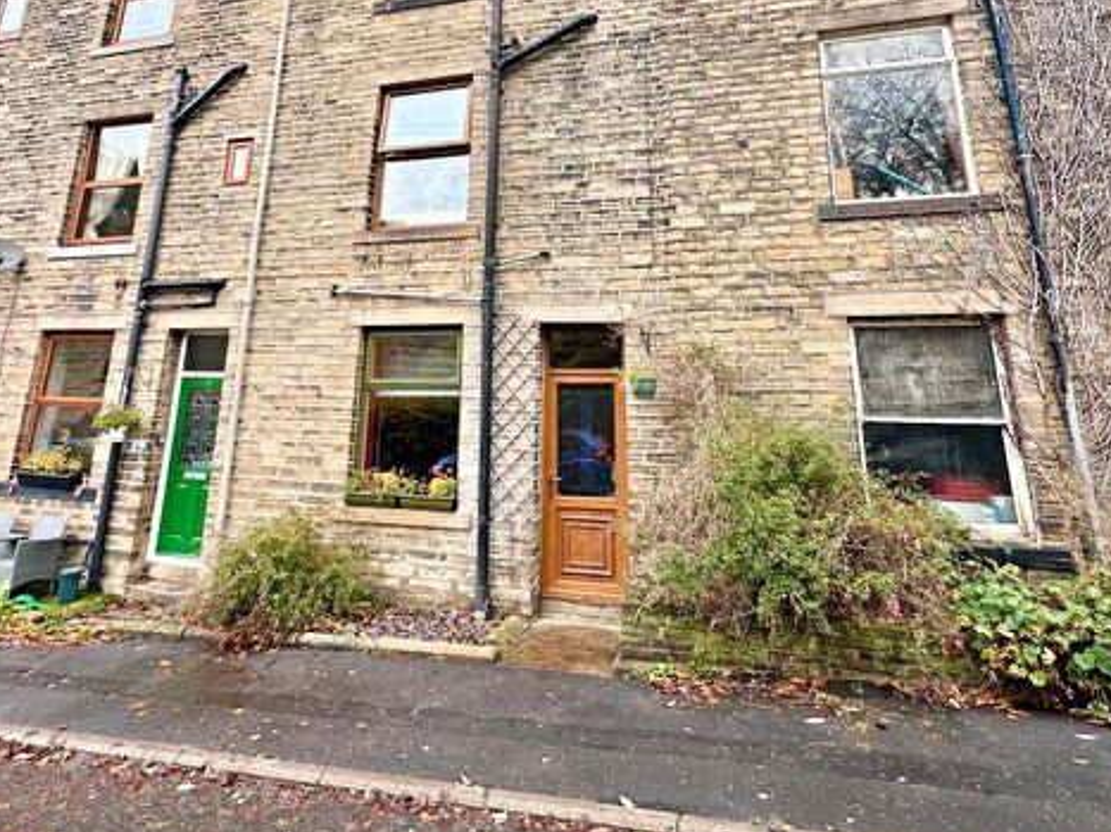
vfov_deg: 60.6
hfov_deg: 78.9
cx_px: 519
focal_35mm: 21
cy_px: 229
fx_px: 674
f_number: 2.2
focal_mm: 2.22
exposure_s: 1/143
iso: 40
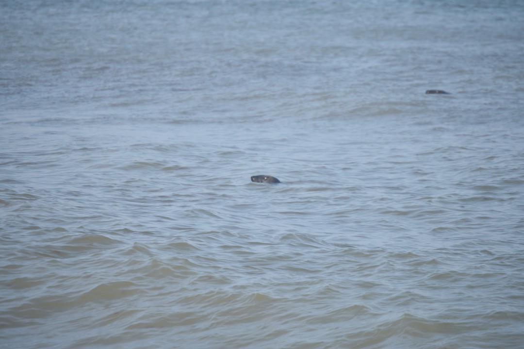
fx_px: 4366
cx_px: 262
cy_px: 174
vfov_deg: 4.6
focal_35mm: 300
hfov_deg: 6.9
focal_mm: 200
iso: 200
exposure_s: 1/640
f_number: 5.6
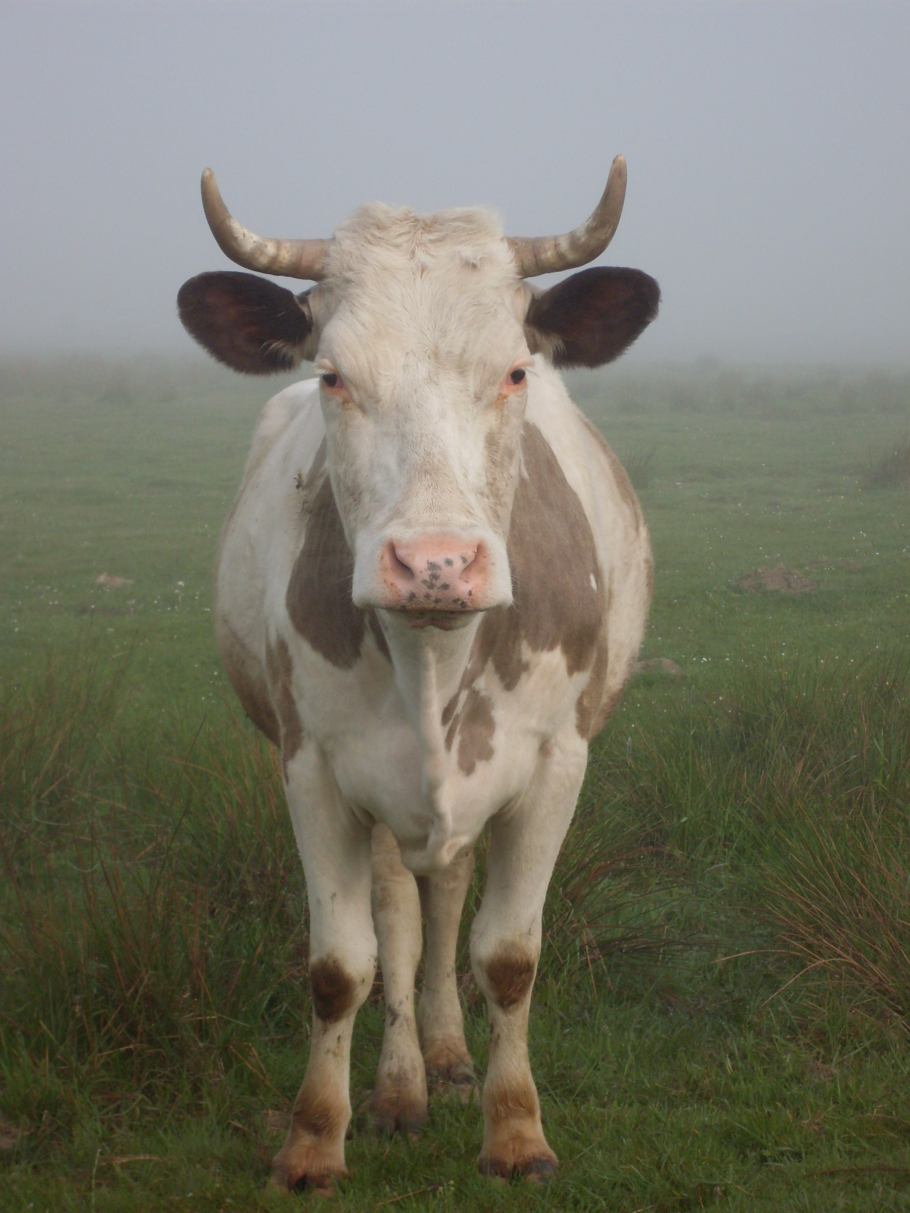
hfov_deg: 13.0
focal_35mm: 114
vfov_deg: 17.3
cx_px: 455
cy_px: 606
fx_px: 3996
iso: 80
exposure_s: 1/350
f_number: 5.2
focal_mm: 18.9
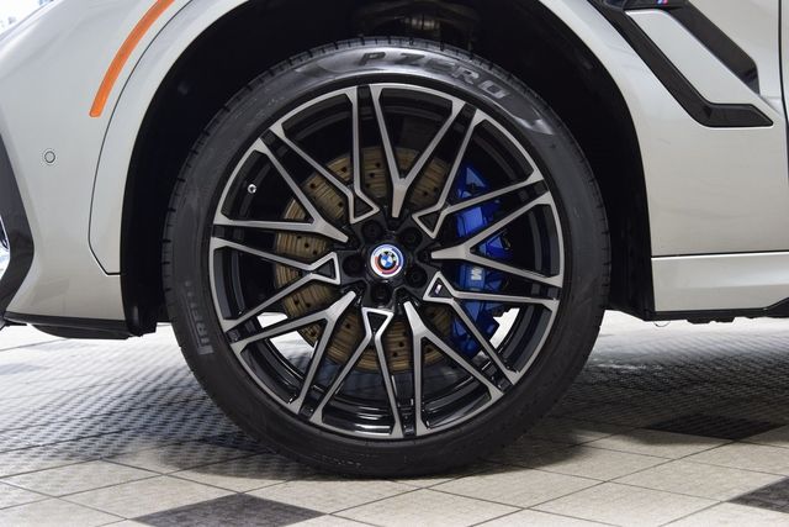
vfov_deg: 23.8
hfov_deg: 35.0
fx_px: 1249
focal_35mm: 57
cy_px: 264
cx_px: 394
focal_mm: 38
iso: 1000
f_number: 6.3
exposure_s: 1/15
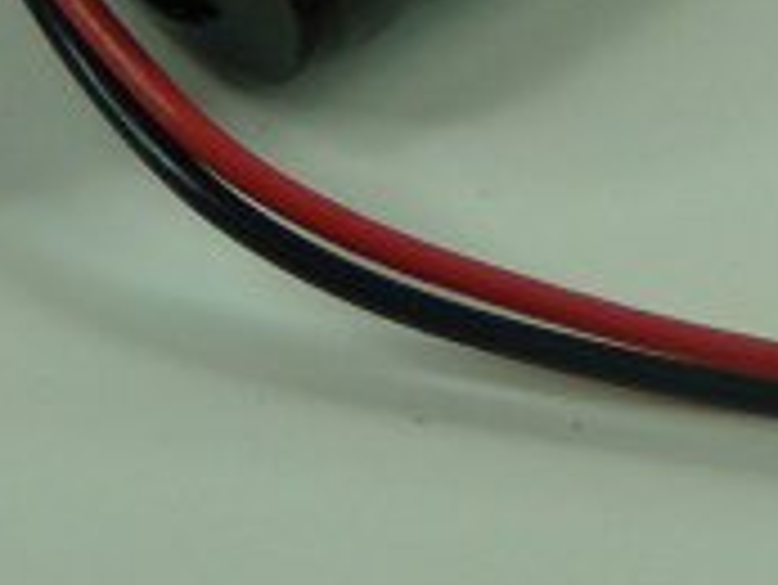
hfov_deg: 5.8
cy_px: -459
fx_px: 7669
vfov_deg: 4.3
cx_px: 926
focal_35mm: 341
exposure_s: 1/80
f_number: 3.2
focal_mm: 9.2
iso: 100
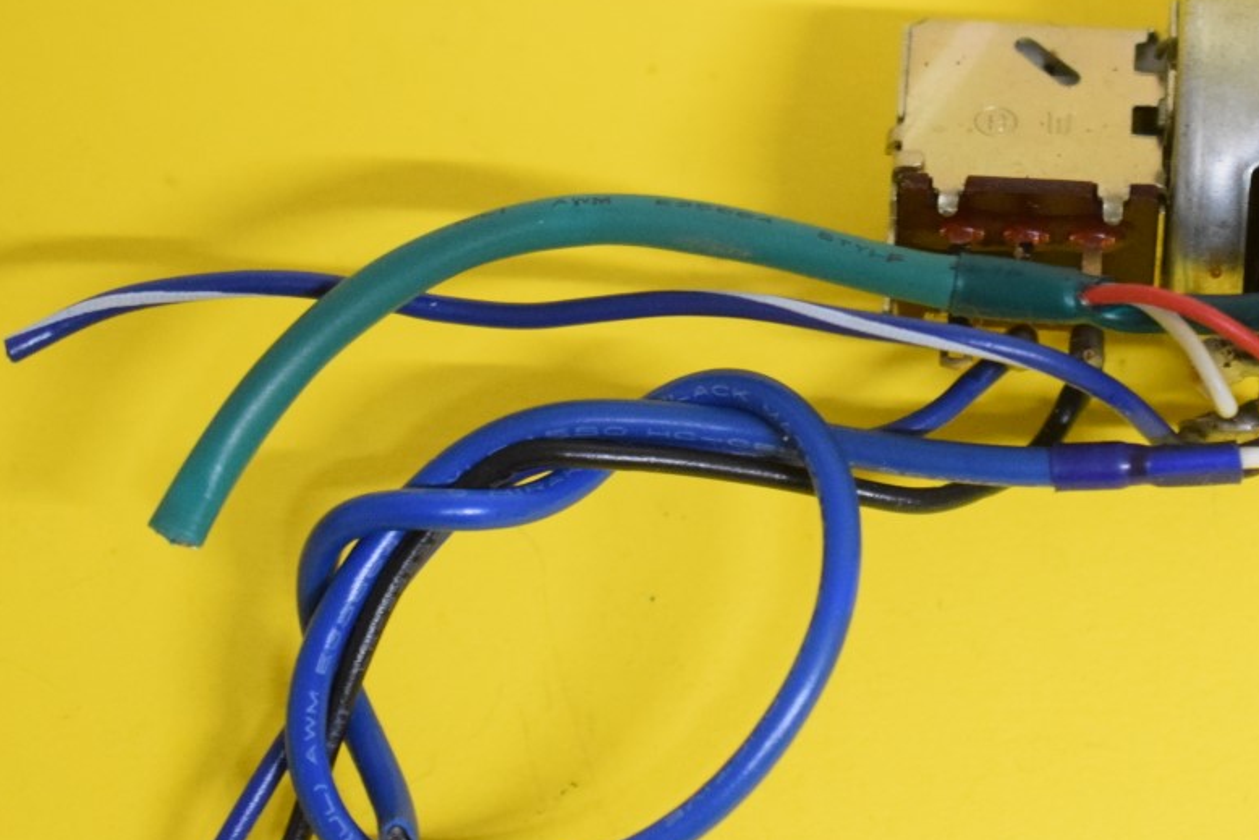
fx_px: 5560
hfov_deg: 12.8
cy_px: 427
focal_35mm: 159
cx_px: 1073
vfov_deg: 8.6
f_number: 5.6
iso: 3200
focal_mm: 55
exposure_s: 1/100
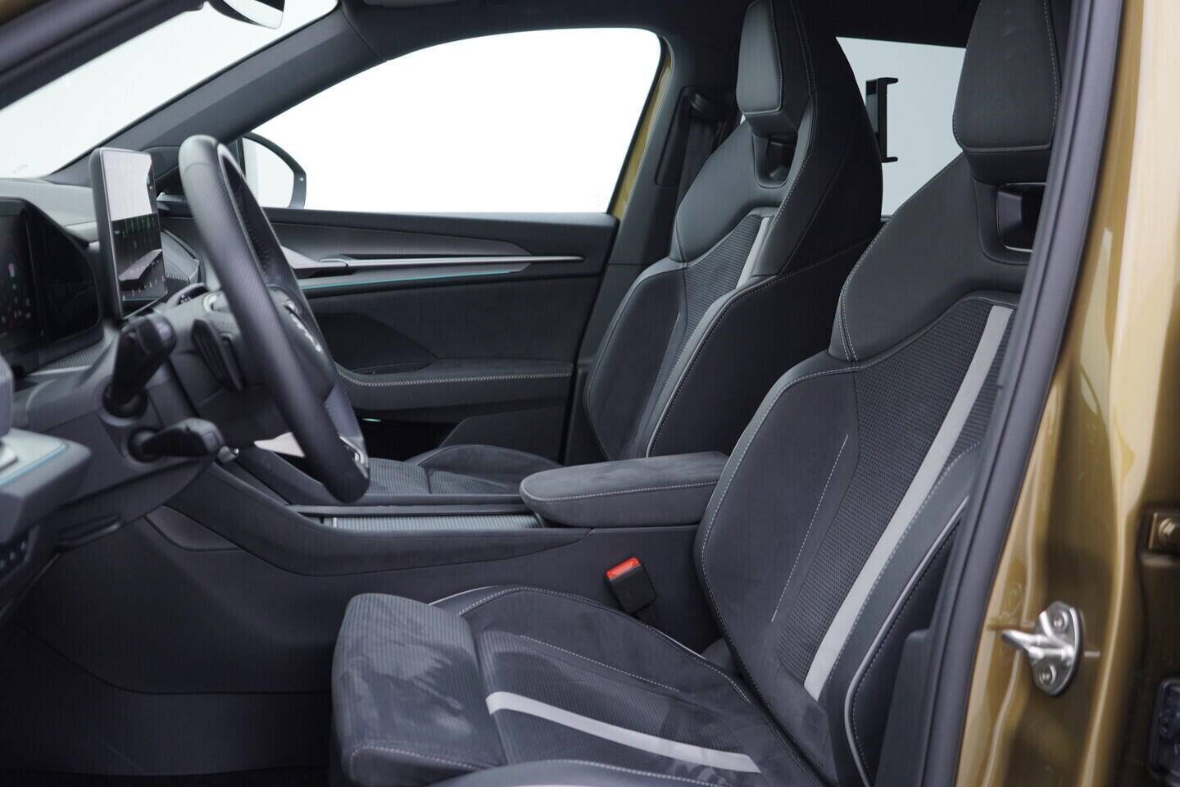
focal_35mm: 36
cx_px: 590
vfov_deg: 36.9
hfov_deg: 53.1
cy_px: 394
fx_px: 1180
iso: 160
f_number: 2.8
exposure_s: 1/40
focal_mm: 24
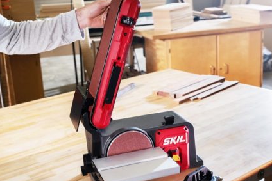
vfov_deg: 24.6
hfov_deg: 36.2
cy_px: 95
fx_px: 416
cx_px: 149
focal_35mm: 55
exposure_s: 1/320
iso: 1600
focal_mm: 37
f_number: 5
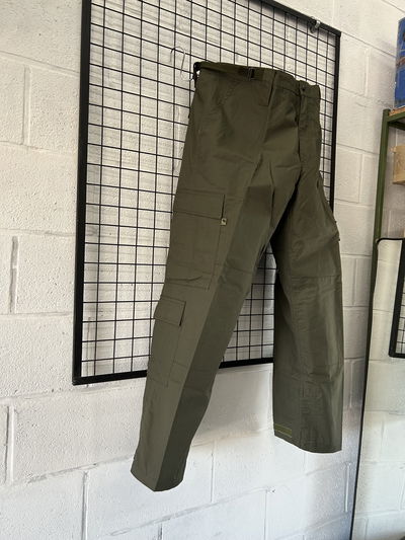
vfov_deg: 67.3
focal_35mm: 26
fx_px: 405
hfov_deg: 53.1
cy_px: 270
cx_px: 202
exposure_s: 1/75
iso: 125
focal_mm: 5.7
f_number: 1.5
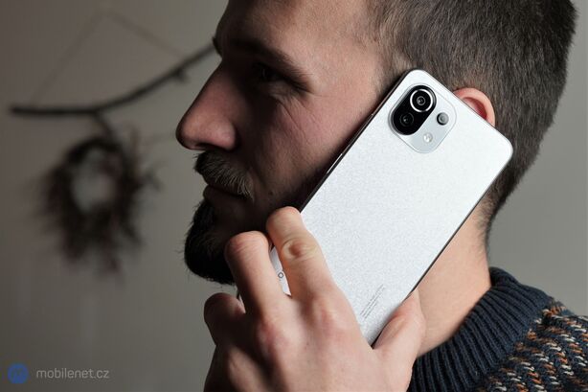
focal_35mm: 46
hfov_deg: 42.8
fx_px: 751
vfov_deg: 29.2
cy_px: 196
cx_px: 294
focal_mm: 46
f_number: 6.3
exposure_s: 1/160
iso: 800
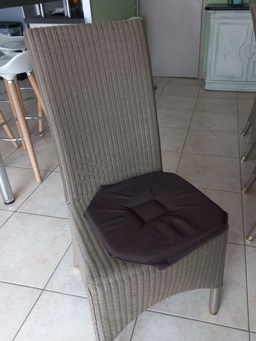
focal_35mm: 31
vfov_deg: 58.2
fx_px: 306
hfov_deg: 45.3
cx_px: 150
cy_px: 152
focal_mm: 4.6
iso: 320
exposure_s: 1/25
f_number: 1.8
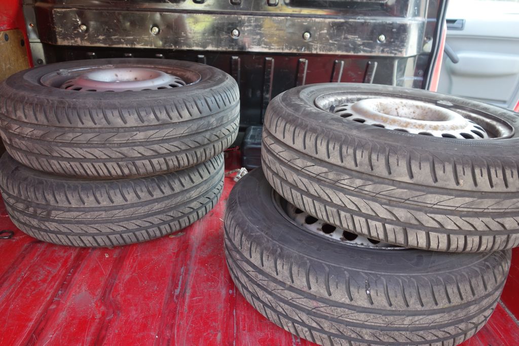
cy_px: 173
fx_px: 404
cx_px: 260
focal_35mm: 28
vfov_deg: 46.4
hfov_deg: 65.5
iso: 160
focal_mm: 10.4
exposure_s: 1/30
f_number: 3.2
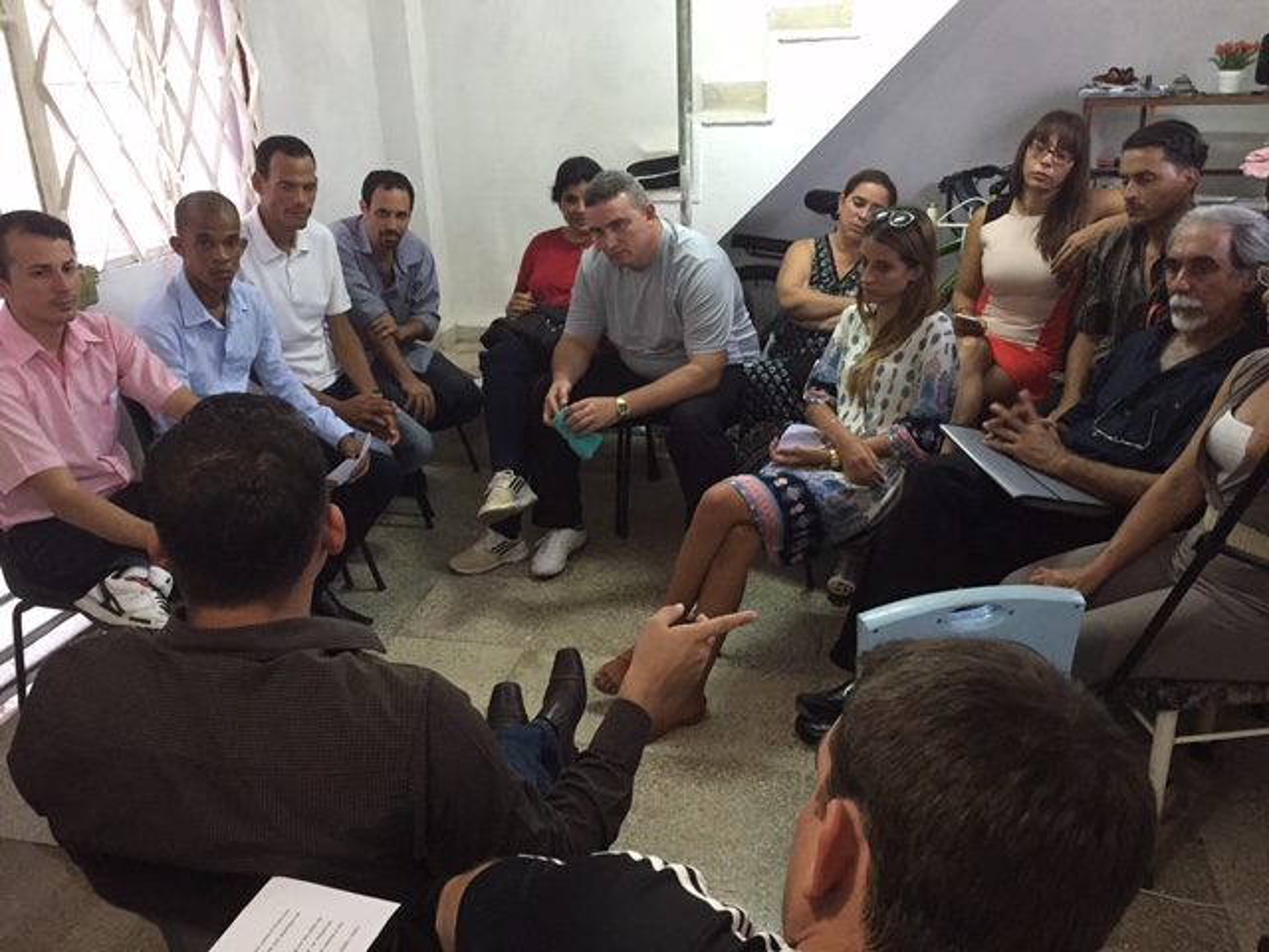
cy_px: 476
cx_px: 634
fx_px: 1063
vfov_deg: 48.2
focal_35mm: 29
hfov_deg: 61.7
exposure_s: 1/17
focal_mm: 4.15
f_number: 2.2
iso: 250
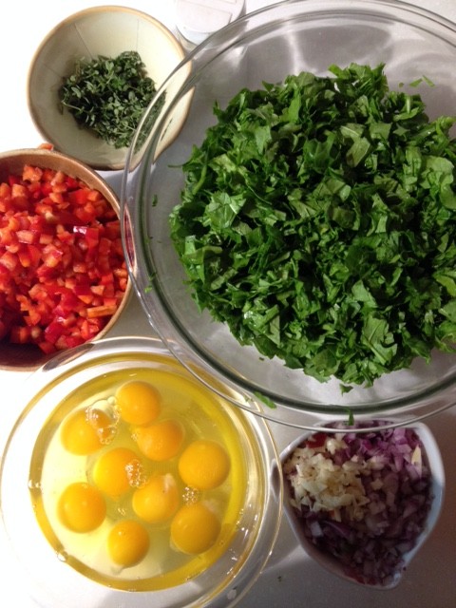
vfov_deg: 52.6
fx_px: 615
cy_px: 304
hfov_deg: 40.7
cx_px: 228
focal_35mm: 35
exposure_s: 1/20
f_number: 2.4
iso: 125
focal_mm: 4.28
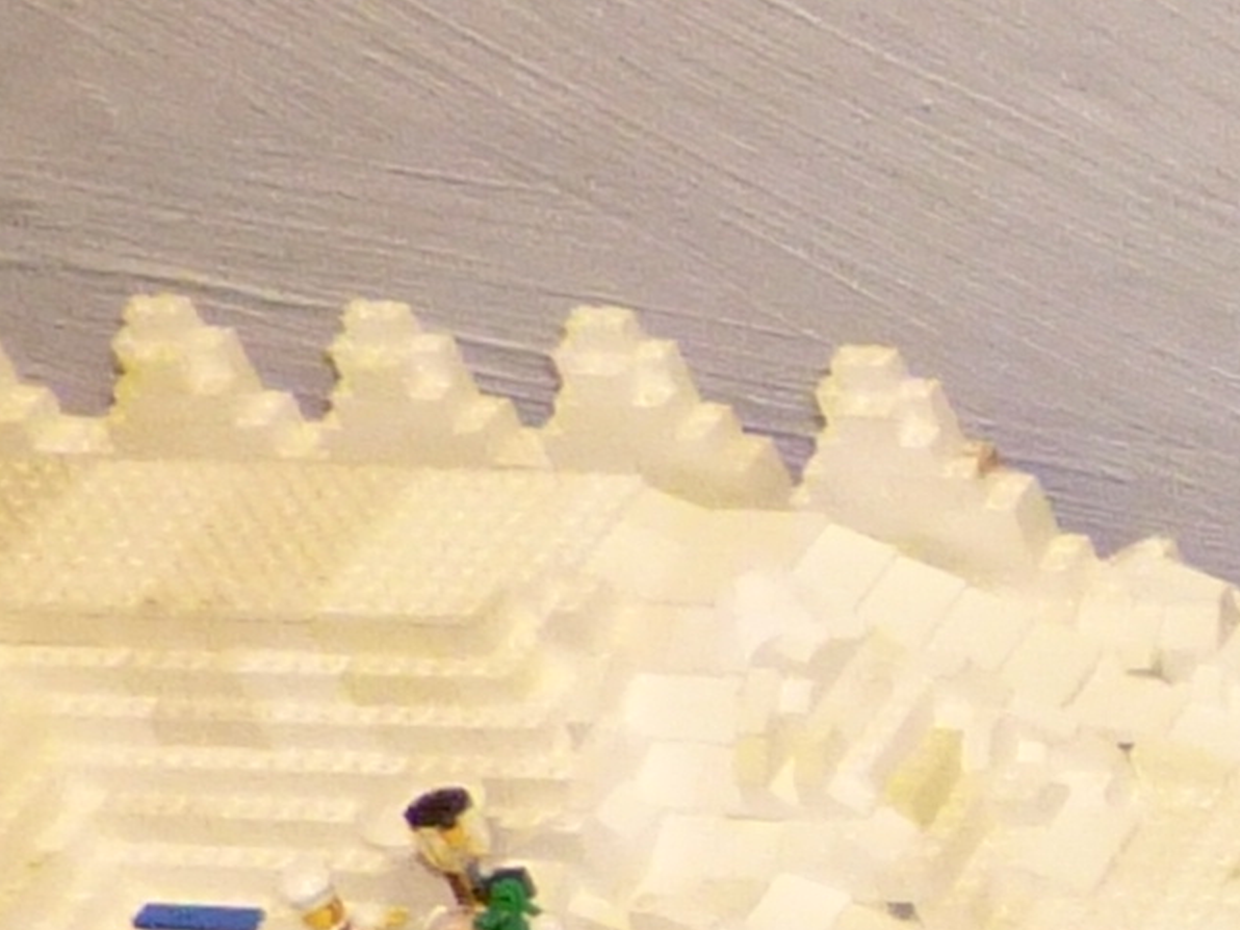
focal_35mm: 161
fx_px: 5767
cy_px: 1827
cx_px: 3441
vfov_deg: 8.7
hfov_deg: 9.9
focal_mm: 4.3
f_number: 3.3
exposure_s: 1/60
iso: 800
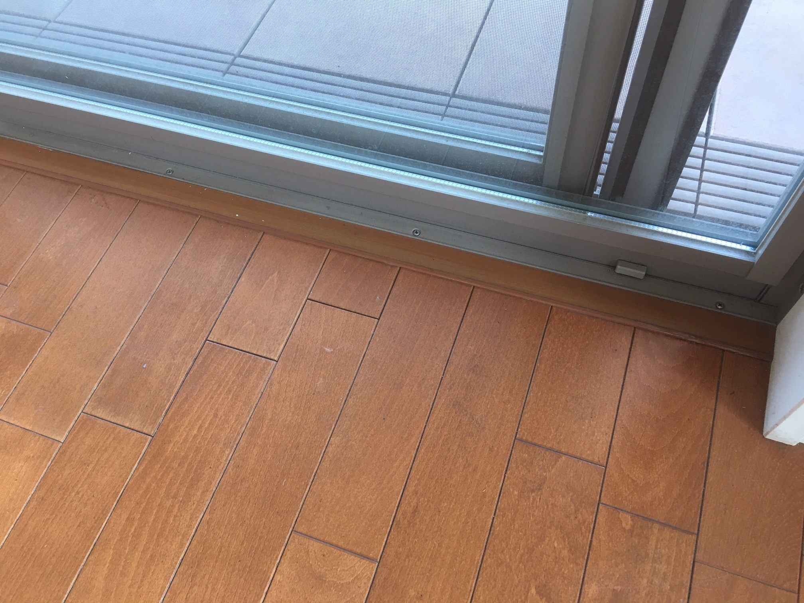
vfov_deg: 48.2
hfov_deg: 61.7
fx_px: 674
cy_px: 302
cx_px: 402
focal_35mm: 29
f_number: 2.2
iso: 32
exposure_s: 1/15
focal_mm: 4.15
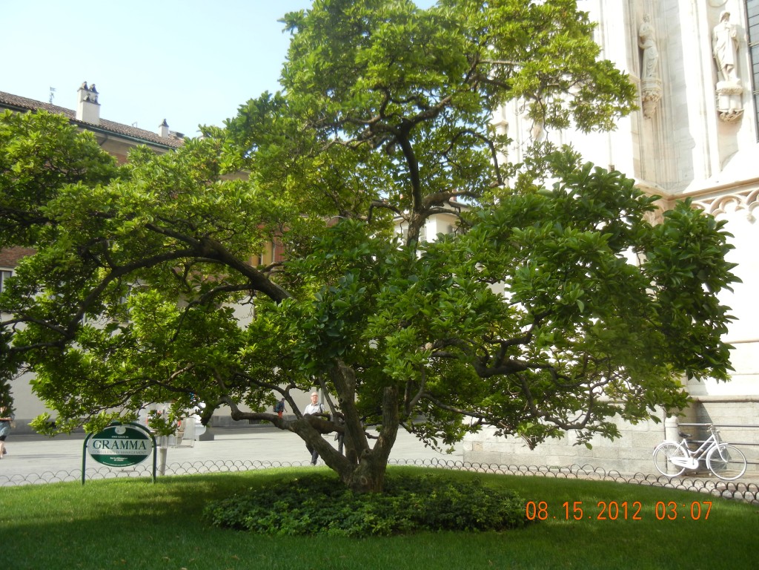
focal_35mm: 34
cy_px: 285
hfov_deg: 54.0
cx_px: 380
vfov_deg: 41.8
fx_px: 745
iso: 160
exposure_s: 1/534
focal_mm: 6.2
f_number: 3.6
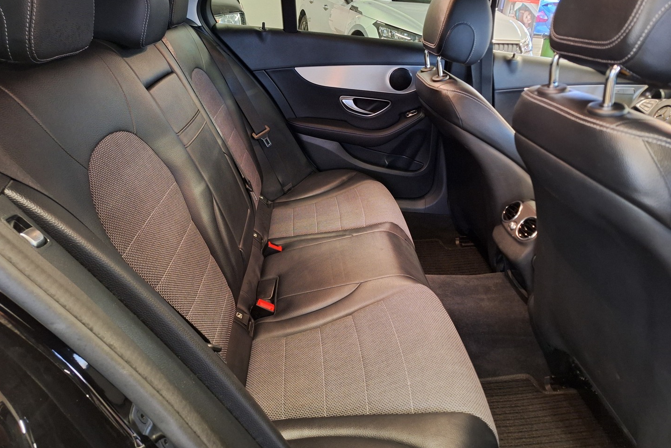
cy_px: 197
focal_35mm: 24
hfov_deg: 73.7
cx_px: 335
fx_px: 447
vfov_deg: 53.0
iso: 800
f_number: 1.8
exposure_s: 1/20
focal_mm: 5.54
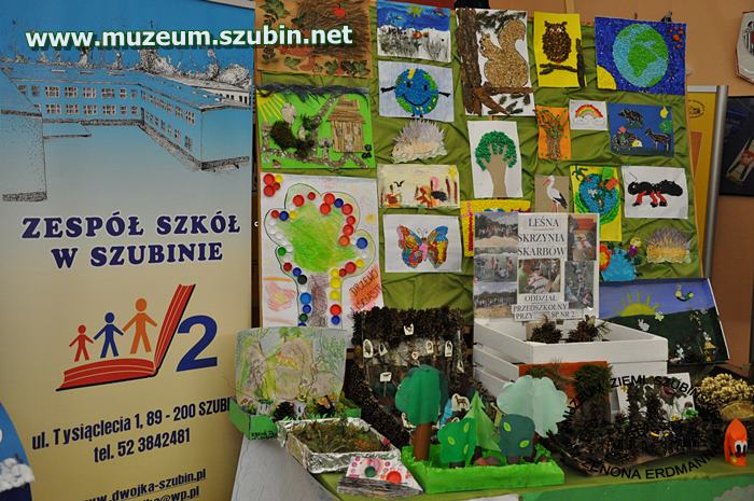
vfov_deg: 29.8
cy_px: 250
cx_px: 377
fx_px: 941
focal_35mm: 45
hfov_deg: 43.6
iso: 1600
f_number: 5.6
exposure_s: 1/125
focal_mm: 30
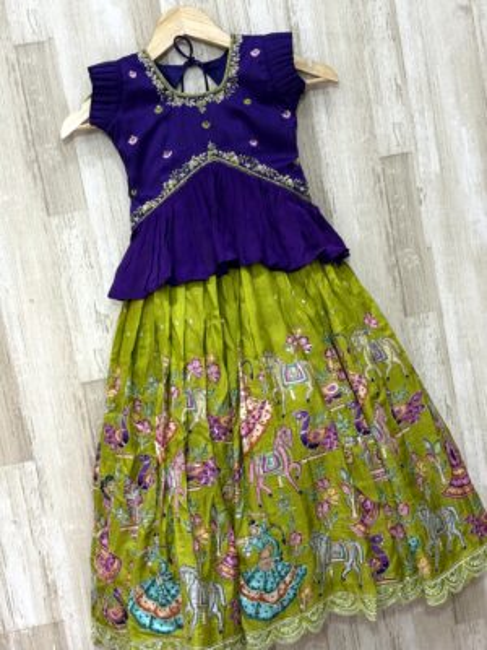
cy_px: 325
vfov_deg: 36.8
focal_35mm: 52
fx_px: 975
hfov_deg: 28.0
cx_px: 244
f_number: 1.6
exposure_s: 1/100
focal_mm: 5.96
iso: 80
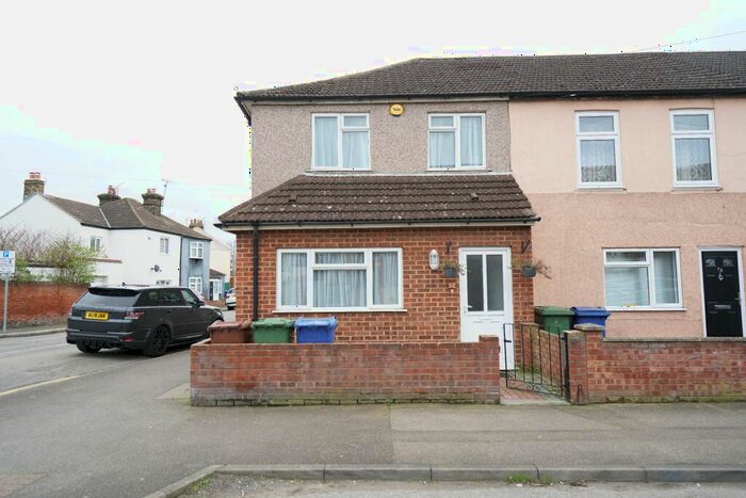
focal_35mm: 21
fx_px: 435
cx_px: 373
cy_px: 249
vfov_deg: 59.5
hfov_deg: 81.2
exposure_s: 1/500
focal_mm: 21
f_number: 4
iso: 400
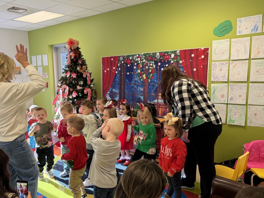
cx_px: 105
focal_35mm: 29
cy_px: 106
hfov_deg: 61.1
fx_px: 221
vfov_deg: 48.2
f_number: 1.78
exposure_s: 1/150
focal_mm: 6.76
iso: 125
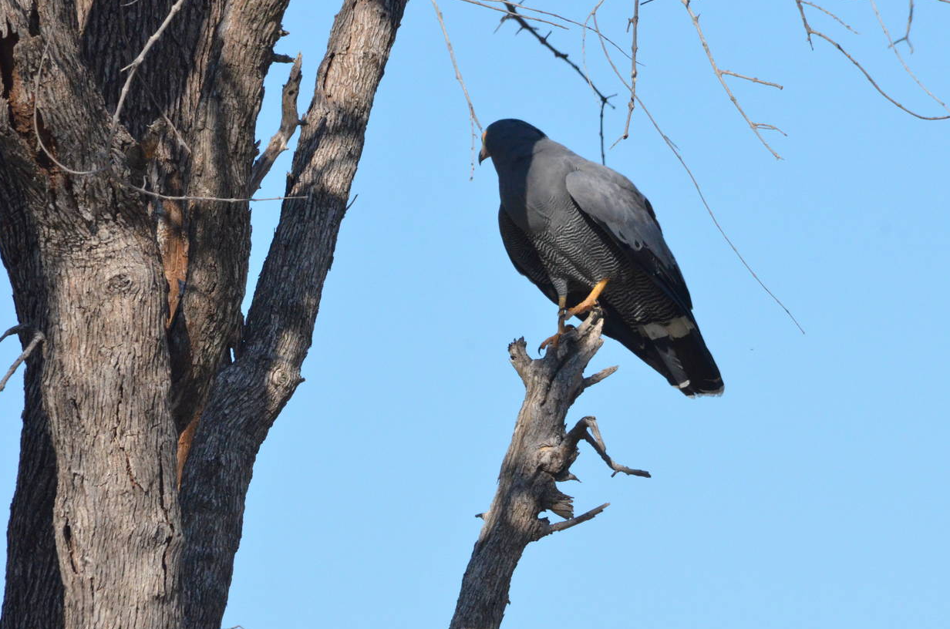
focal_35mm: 974
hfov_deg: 2.1
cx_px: 450
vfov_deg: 1.4
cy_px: 332
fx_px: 25650
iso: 2500
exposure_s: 1/2500
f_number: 13
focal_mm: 500
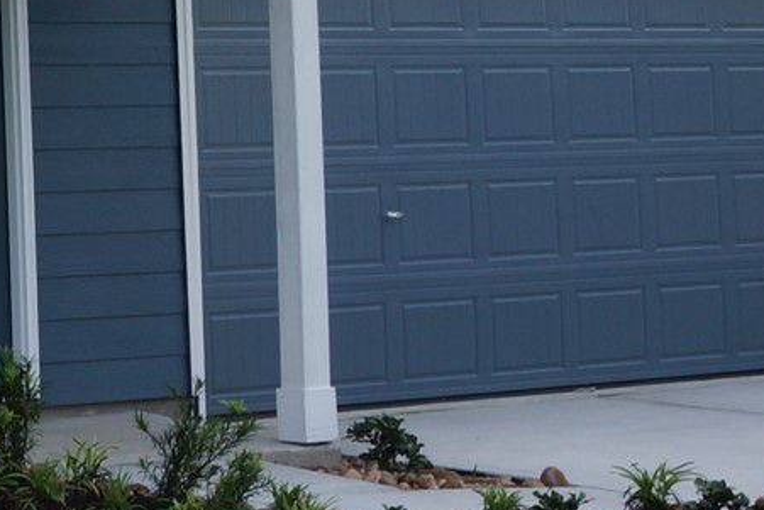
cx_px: -678
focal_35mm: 130
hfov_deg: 13.8
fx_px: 2760
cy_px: -122
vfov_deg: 10.4
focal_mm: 18
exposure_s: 1/100
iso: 100
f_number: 11
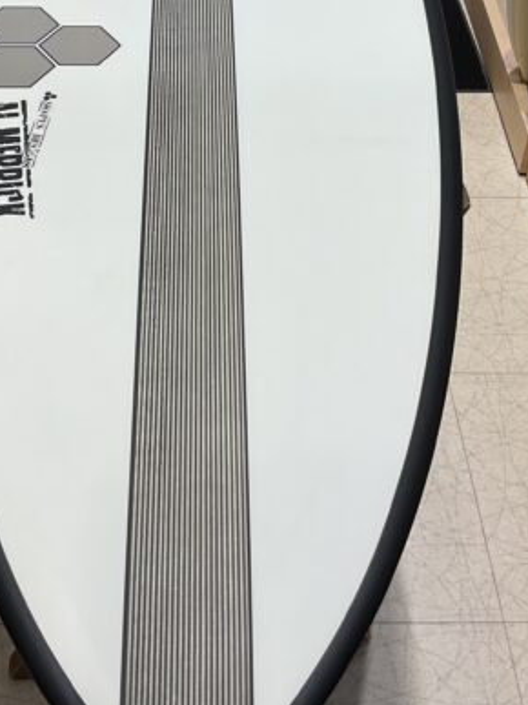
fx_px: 1221
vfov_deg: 31.6
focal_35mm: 60
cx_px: 186
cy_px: 173
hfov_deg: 24.3
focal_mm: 3
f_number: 1.8
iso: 20
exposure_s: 1/120
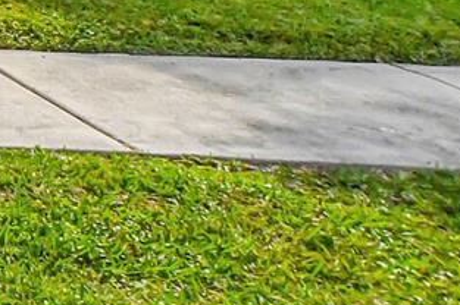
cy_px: -320
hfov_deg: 11.0
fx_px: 1251
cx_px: -976
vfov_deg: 12.2
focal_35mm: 98
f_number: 10
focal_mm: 10
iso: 1000
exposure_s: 1/3200
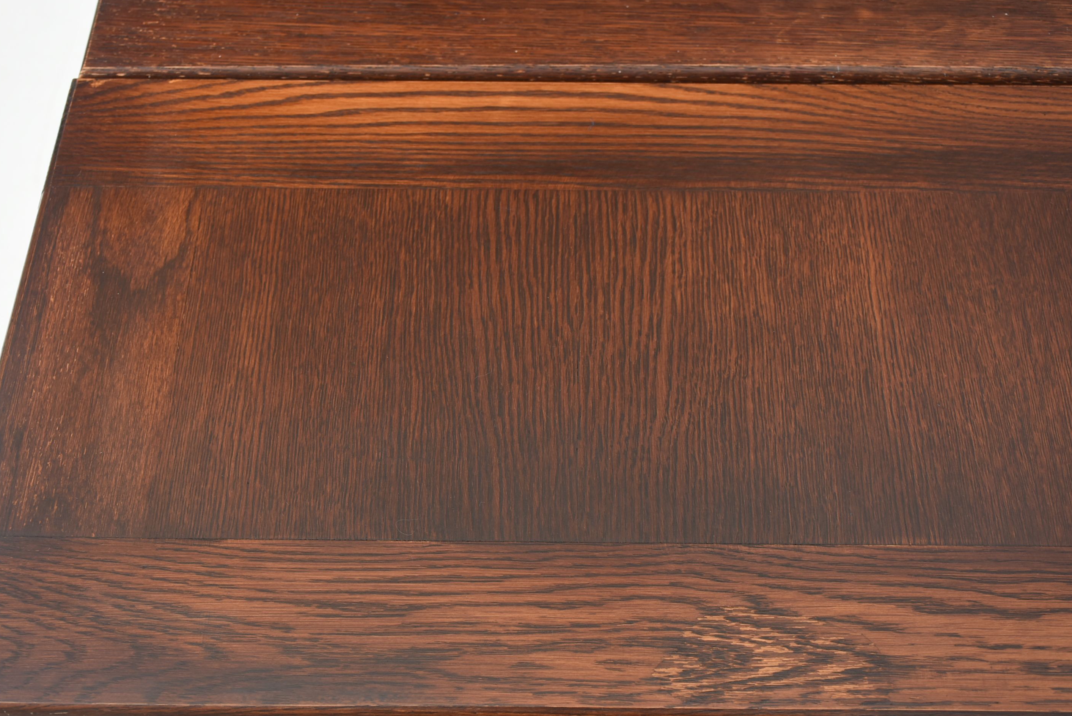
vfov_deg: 25.1
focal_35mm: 54
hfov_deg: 36.8
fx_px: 1609
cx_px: 514
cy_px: 376
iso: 200
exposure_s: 1/125
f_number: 7.1
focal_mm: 34
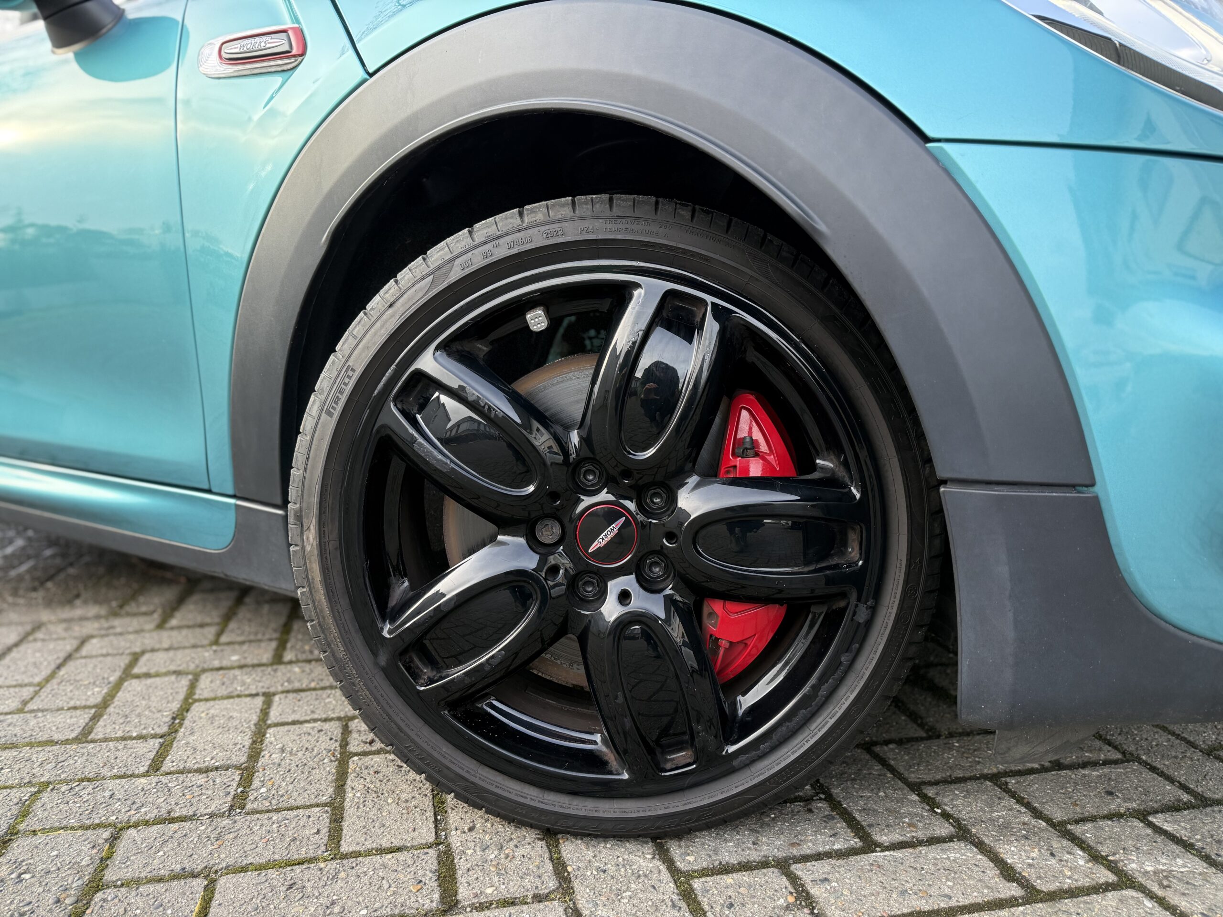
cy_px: 458
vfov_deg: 56.8
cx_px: 612
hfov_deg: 71.6
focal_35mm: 24
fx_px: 848
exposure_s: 1/243
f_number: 1.78
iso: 160
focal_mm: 6.76
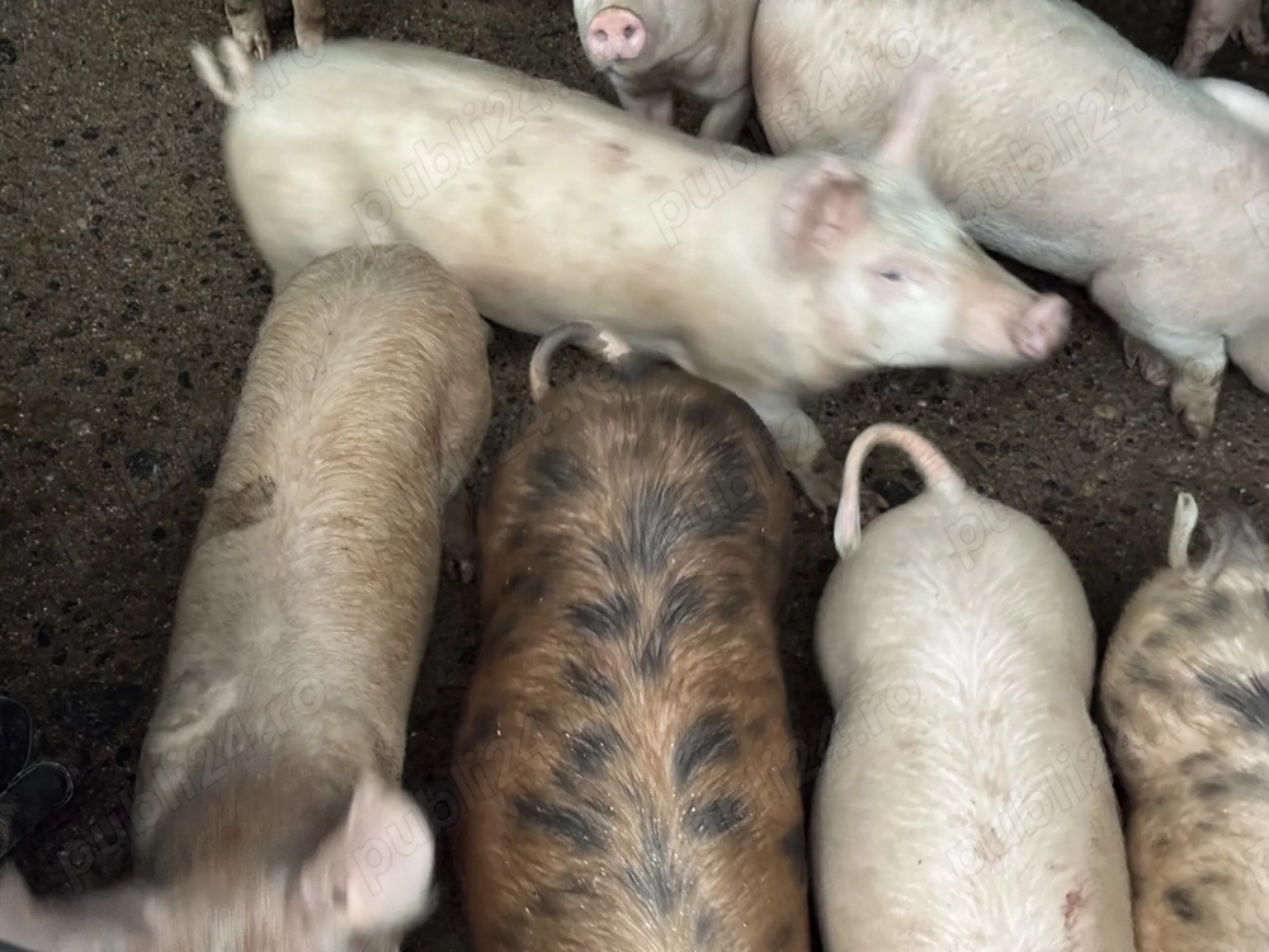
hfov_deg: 39.7
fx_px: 1760
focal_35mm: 48
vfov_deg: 30.3
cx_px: 634
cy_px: 476
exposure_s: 1/35
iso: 500
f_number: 1.78
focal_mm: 6.76
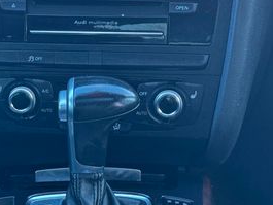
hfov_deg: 16.9
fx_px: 915
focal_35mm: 116
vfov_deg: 12.8
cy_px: 124
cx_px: 79
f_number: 1.78
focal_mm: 6.76
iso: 250
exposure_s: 1/54
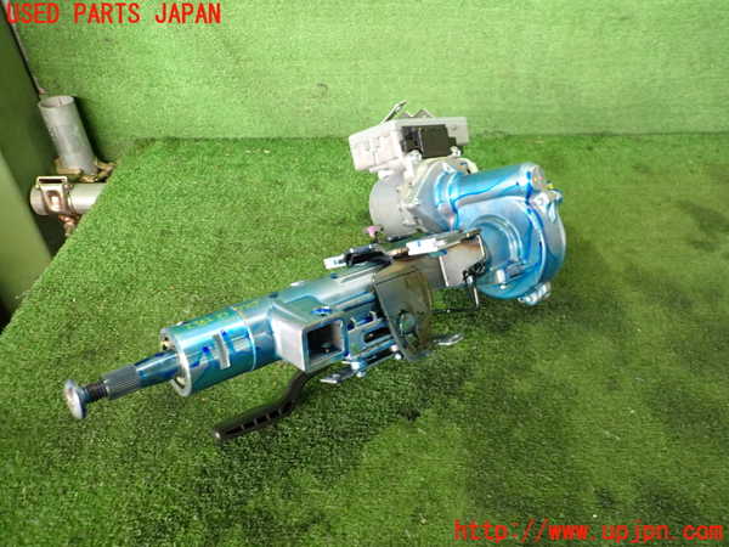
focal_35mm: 25
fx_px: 526
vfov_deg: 54.9
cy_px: 274
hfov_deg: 69.4
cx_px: 364
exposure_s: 1/30
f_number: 2
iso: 250
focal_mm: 4.5
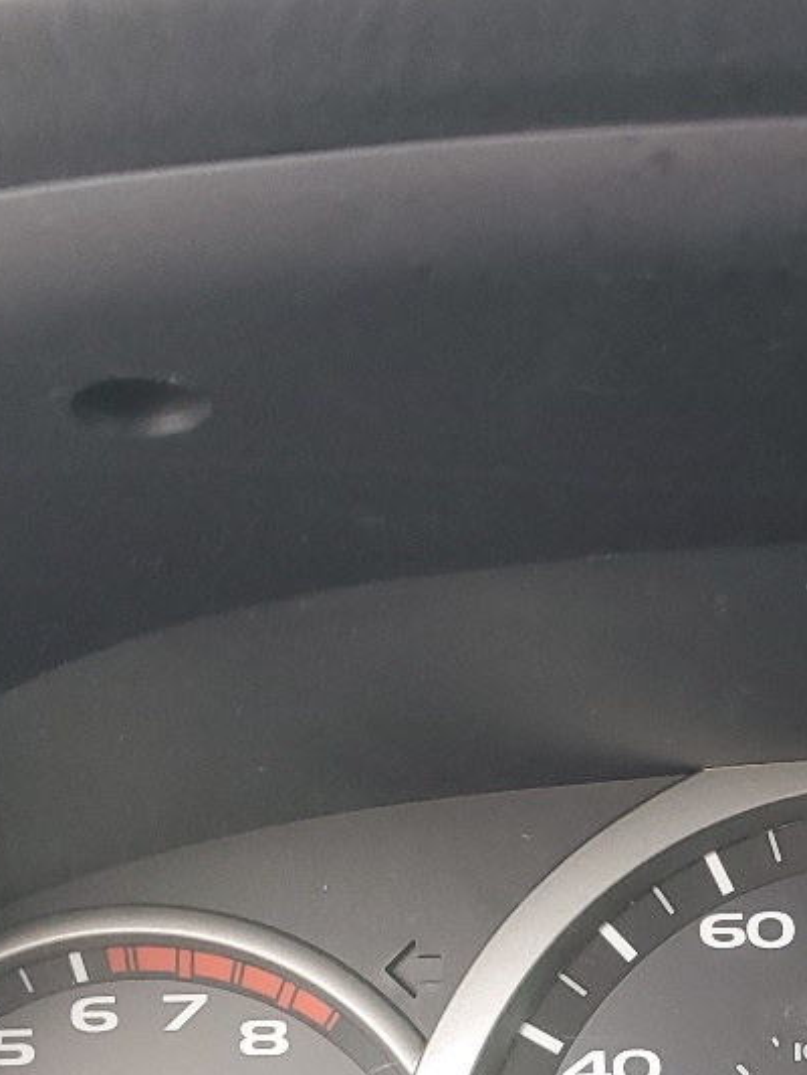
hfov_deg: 18.1
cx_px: 940
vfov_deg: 23.8
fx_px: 2424
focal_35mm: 78
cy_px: 1111
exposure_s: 1/120
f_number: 1.5
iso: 77
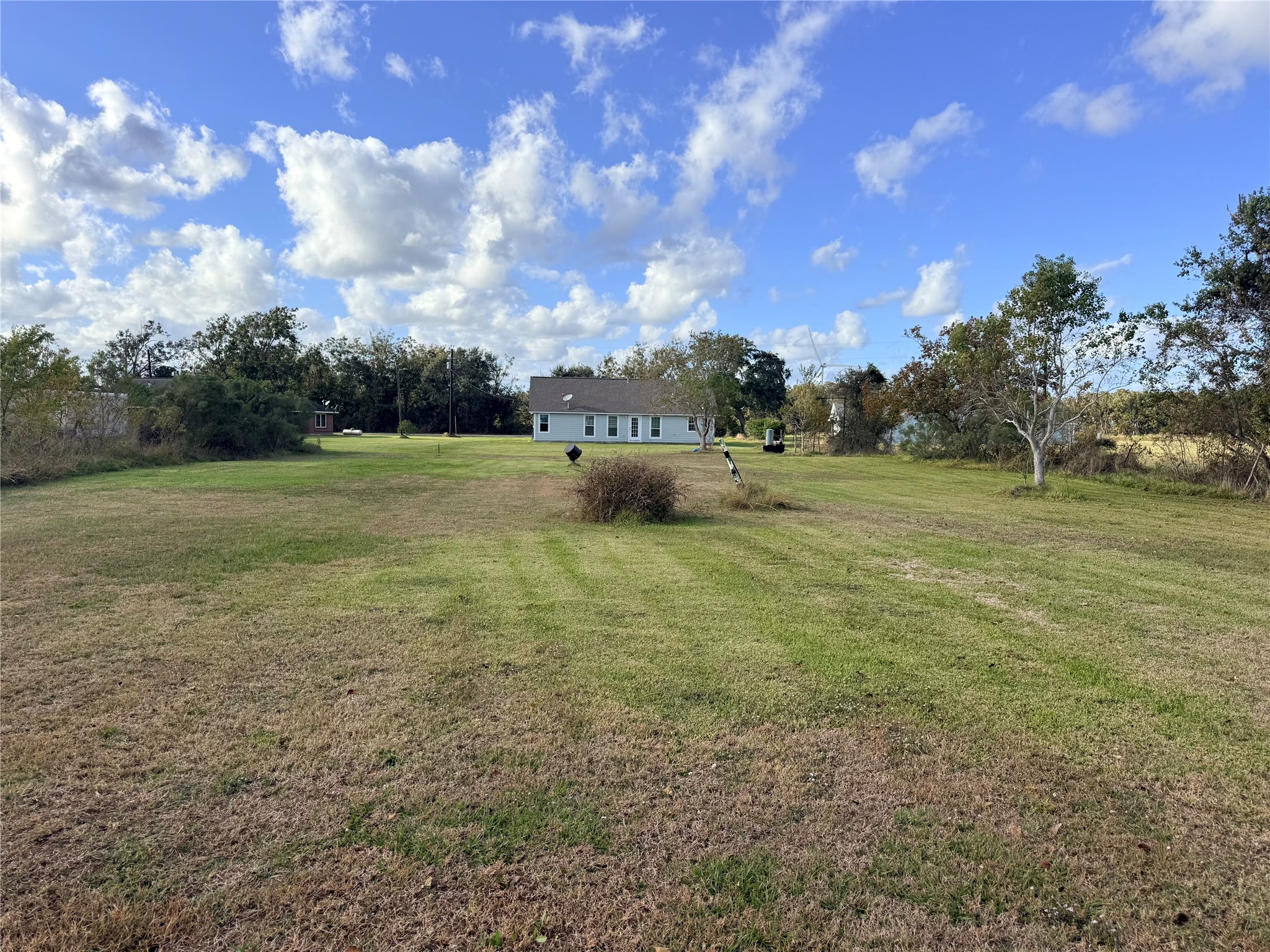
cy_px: 476
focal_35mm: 24
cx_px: 635
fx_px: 881
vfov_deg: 56.8
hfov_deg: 71.6
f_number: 1.78
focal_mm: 6.76
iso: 80
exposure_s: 1/3953
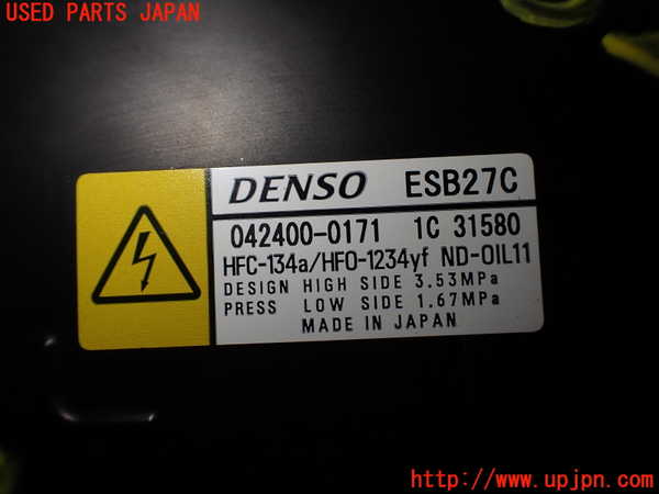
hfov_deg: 60.0
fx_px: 571
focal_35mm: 30
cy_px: 247
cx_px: 330
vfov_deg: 46.8
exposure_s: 1/200
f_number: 3.2
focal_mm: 5.4
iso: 100
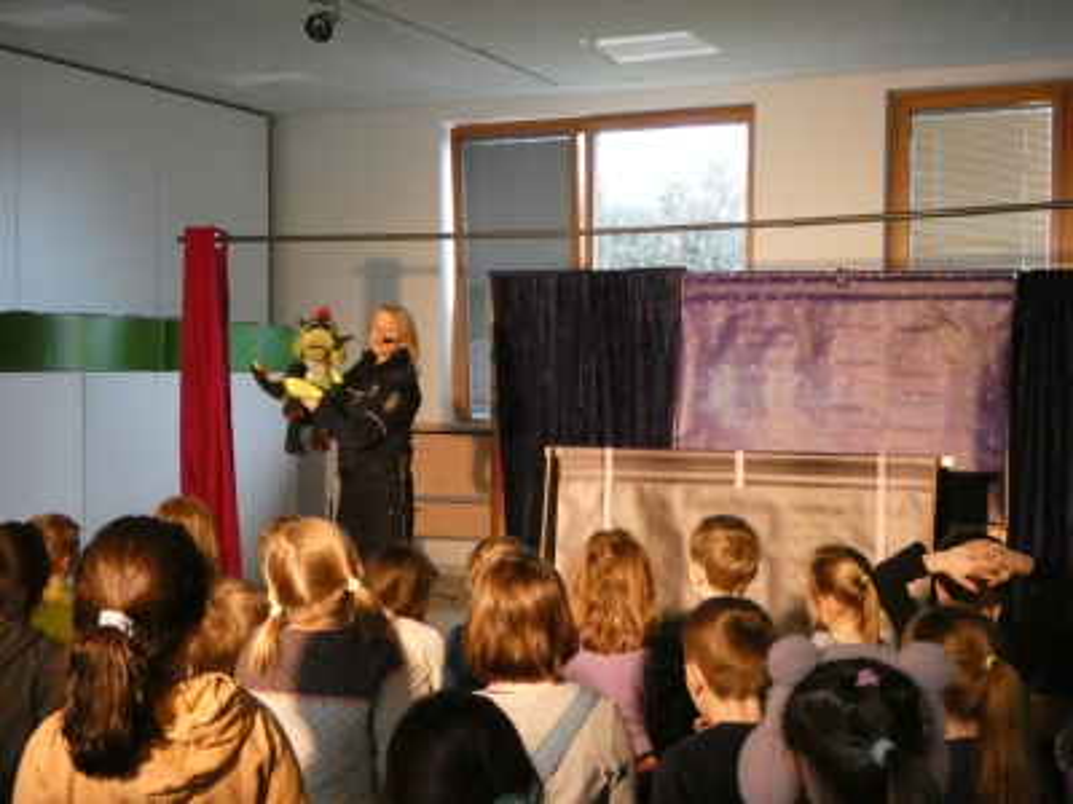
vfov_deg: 29.1
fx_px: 1550
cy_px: 402
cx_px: 536
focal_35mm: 50
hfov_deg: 38.2
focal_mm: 9
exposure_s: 1/60
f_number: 3.9
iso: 1600
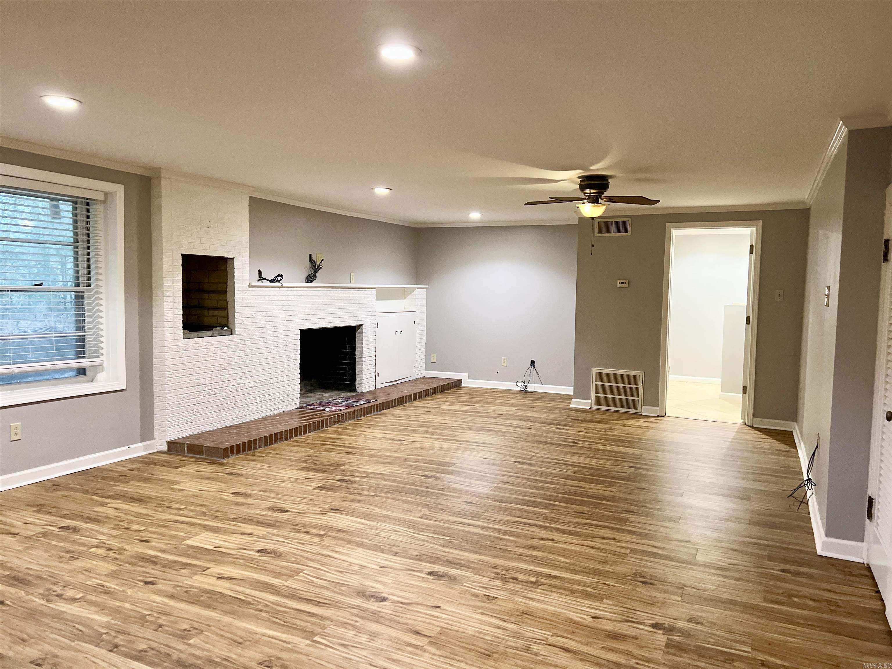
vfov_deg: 53.1
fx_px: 670
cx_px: 446
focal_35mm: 26
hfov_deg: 67.3
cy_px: 334
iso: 500
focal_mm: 5.7
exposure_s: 1/60
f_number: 1.5
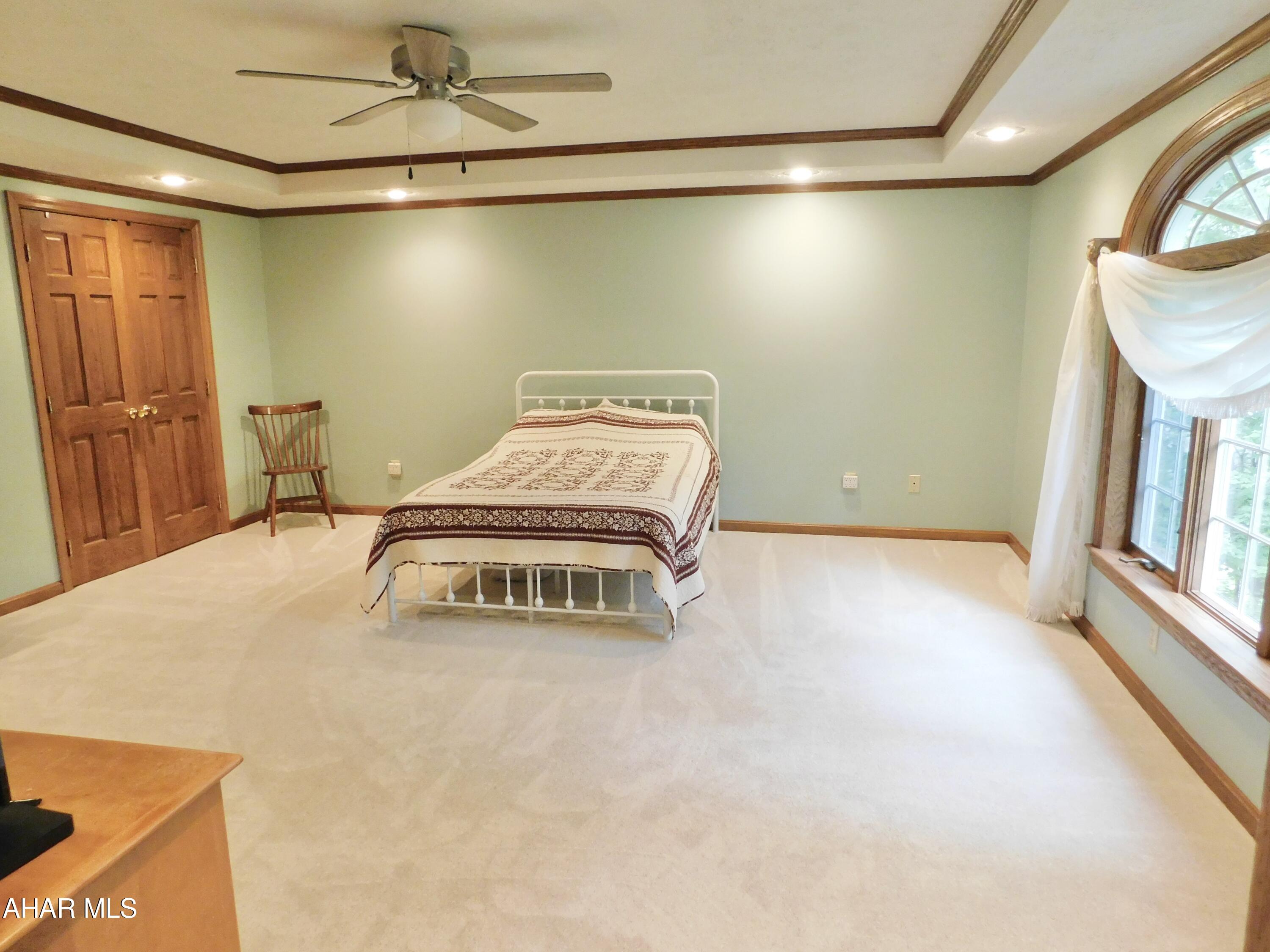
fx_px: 844
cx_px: 635
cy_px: 476
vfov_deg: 58.9
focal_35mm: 23
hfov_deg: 73.9
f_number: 3
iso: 400
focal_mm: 4
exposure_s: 1/30
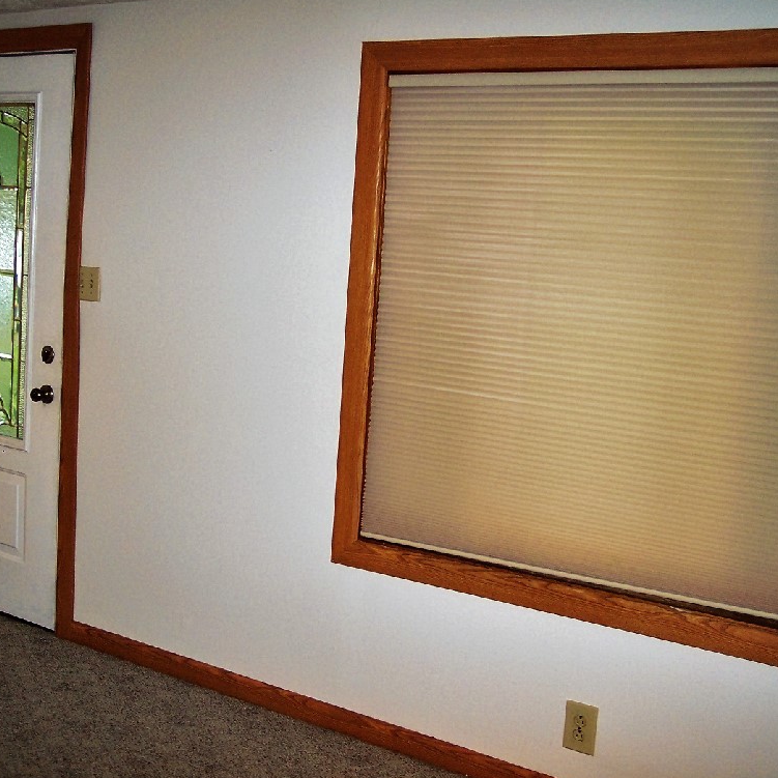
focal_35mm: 47
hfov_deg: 36.0
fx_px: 1195
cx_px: 335
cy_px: 390
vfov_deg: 36.1
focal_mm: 8
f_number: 2.8
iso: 140
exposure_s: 1/60
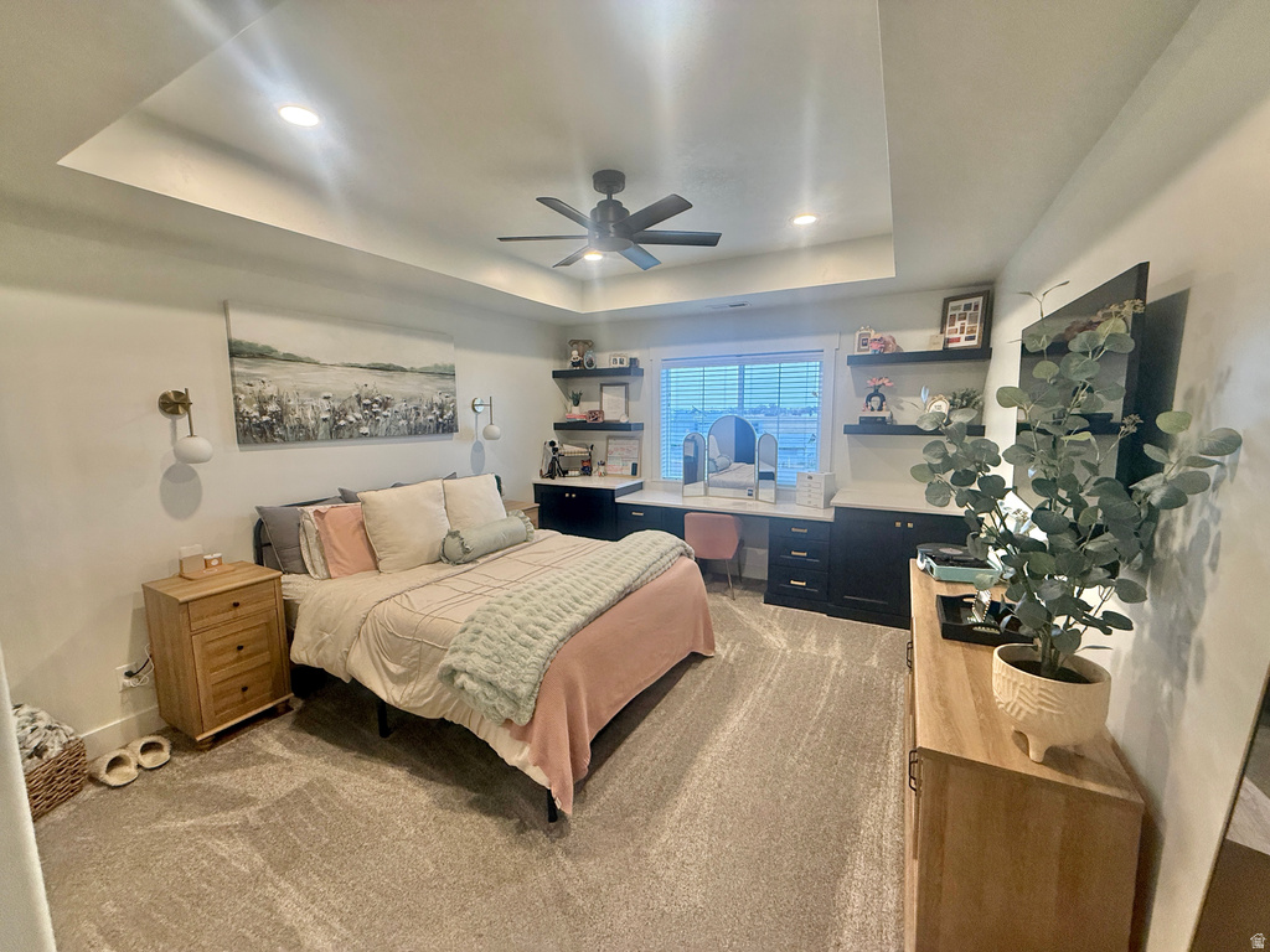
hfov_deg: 102.1
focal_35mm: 14
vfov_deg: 85.7
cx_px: 635
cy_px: 476
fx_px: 514
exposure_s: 1/120
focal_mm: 2.22
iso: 200
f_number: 2.2
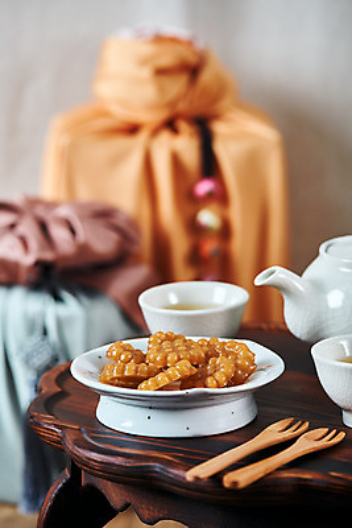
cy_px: 264
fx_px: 1539
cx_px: 176
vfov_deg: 19.4
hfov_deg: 13.1
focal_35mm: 105
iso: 100
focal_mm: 105
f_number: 7.1
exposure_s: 1/125
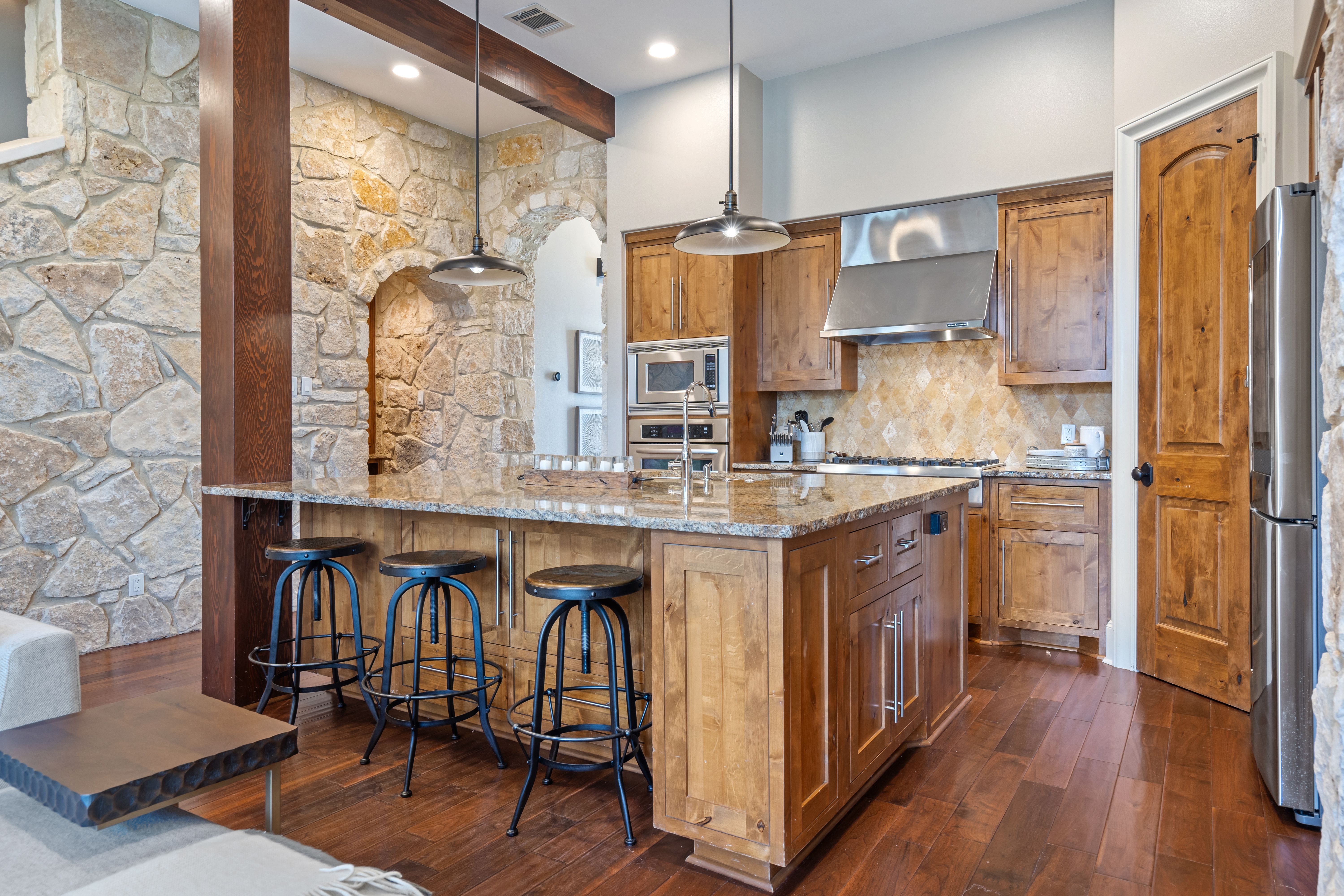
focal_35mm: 21
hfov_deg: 81.2
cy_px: 448
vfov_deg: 59.5
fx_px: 784
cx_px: 672
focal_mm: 21
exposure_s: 1/1.25
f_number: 8
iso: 400
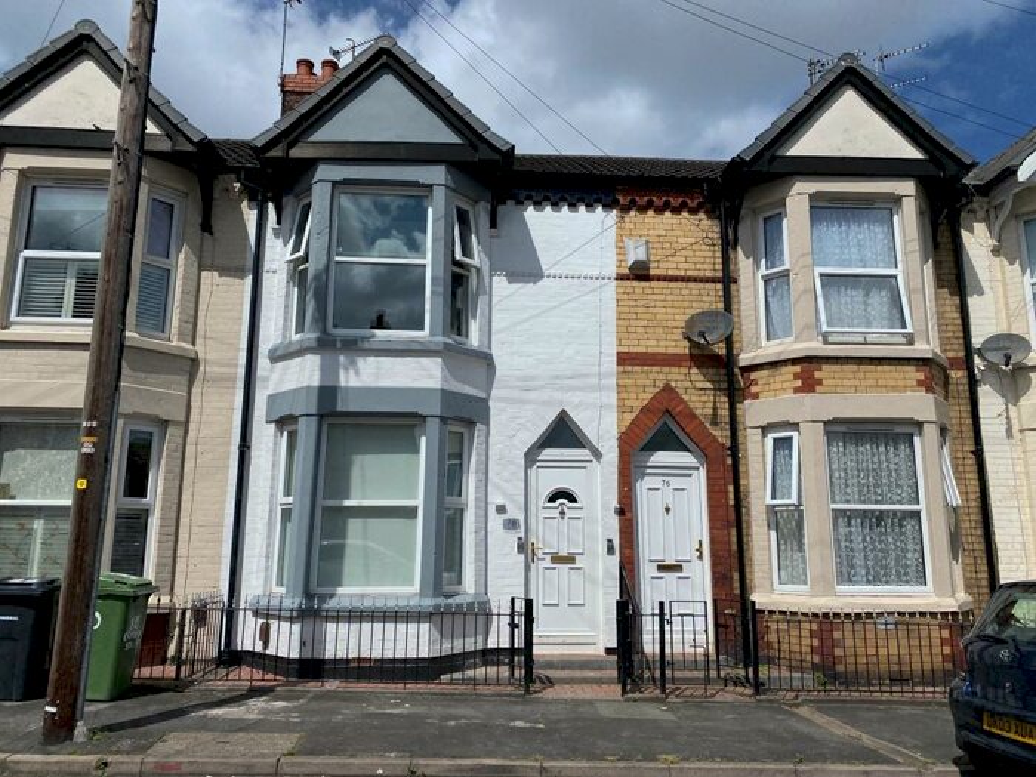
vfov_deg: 53.1
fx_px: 778
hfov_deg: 67.3
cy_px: 388
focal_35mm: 26
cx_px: 518
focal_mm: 4.25
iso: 32
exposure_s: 1/6757
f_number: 1.8
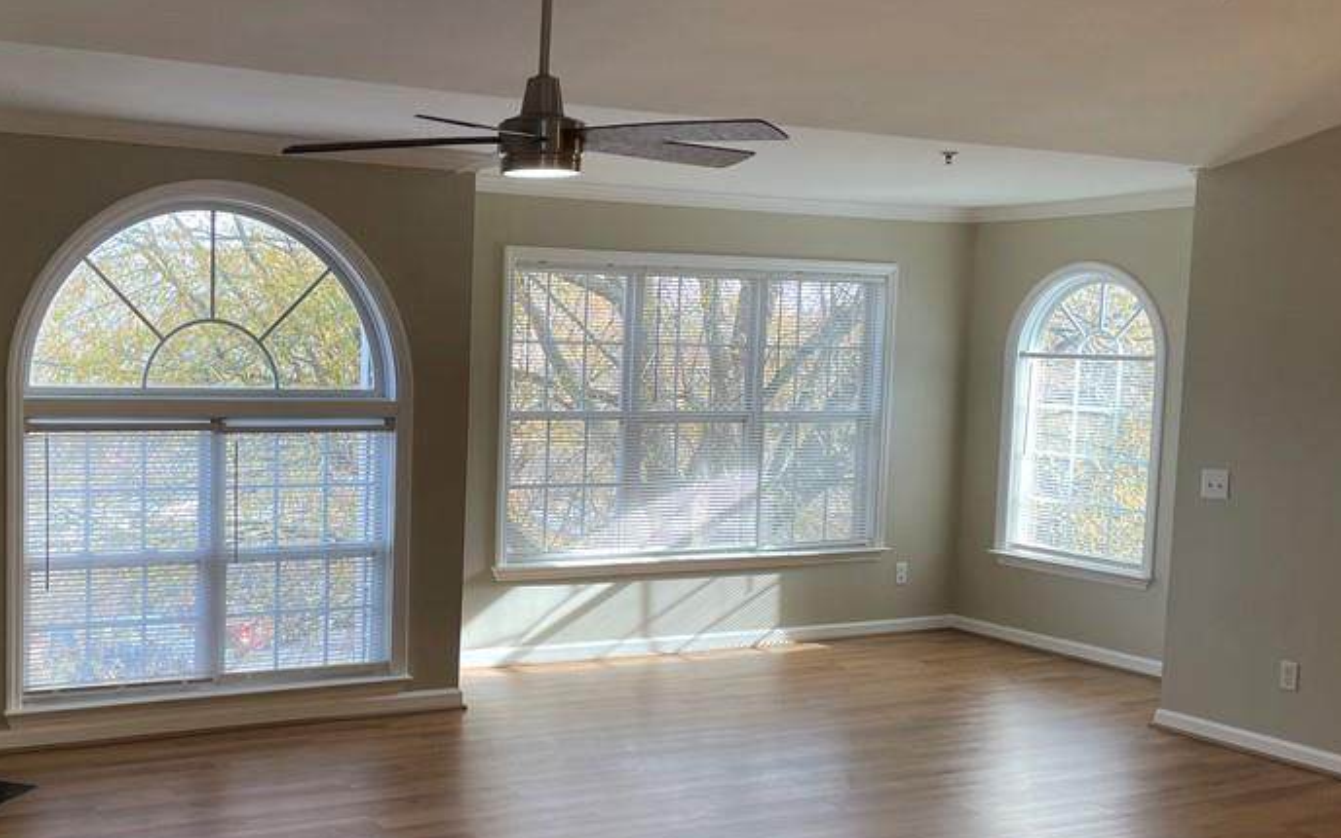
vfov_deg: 31.2
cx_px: 398
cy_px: 491
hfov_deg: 47.1
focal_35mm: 41
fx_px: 1498
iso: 40
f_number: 1.6
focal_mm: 4.2
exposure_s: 1/120
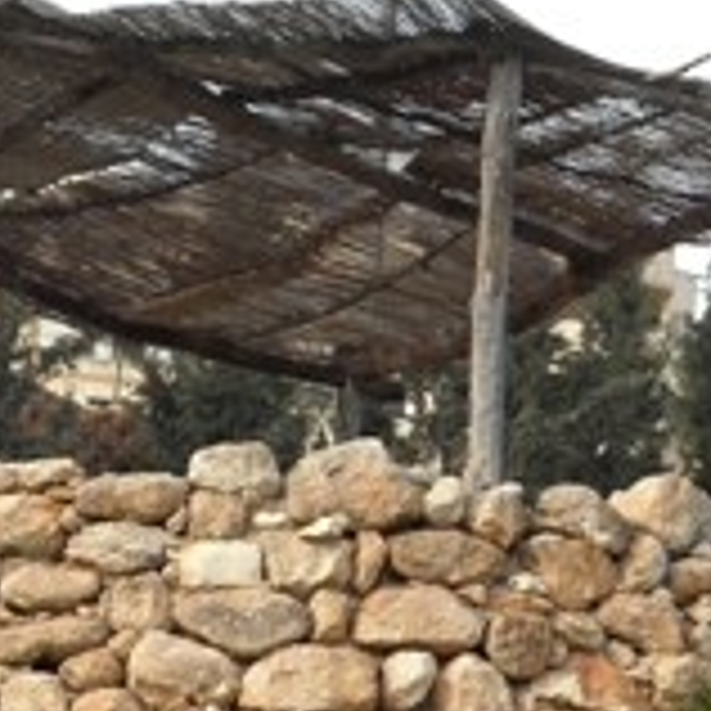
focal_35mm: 263
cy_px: 513
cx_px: 112
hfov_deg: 6.6
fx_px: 6112
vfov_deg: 6.7
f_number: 4.7
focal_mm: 17.1
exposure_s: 1/125
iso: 80
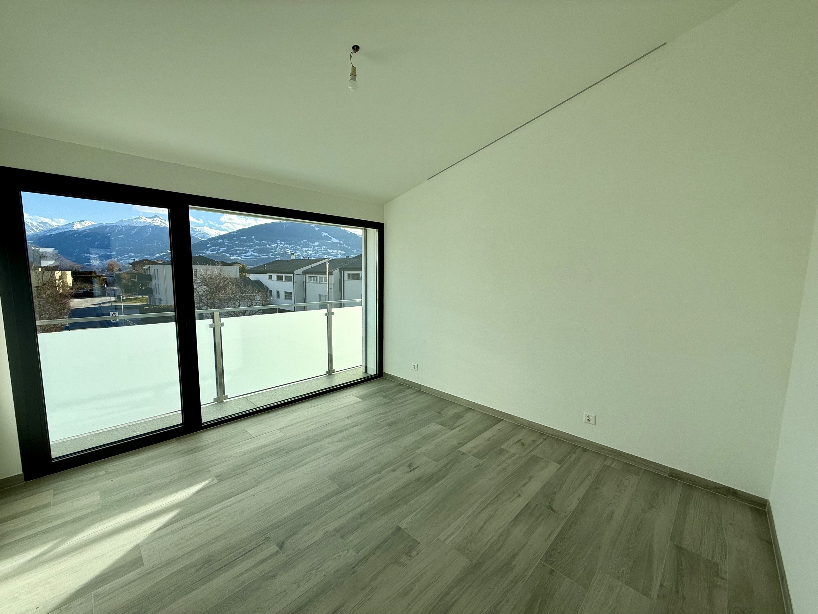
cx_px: 409
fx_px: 331
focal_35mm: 14
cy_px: 307
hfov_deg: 102.1
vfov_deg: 85.7
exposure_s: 1/985
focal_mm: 2.22
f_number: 2.2
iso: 50
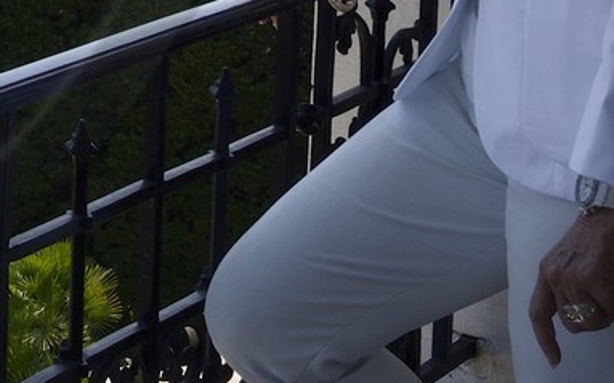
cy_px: -271
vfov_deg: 10.8
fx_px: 1924
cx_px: -414
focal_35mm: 115
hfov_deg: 16.0
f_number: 14
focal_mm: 27
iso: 200
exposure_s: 1/160
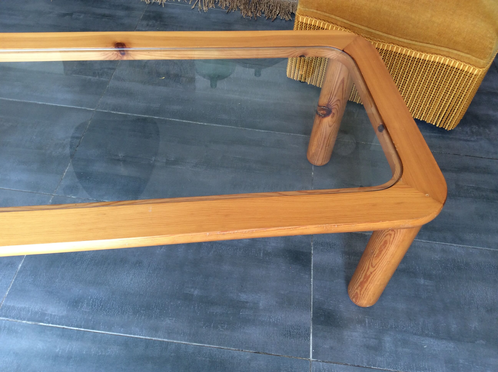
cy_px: 186
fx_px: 460
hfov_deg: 56.9
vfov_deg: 44.1
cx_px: 249
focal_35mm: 32
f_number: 2.4
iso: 32
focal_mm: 3.3
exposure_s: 1/50
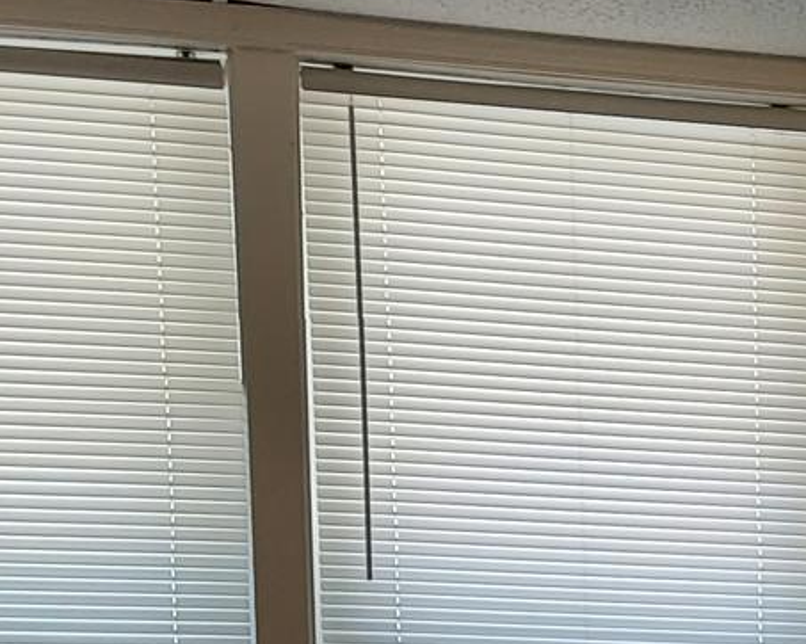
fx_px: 2527
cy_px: 1082
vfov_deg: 13.3
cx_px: 1153
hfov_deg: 16.7
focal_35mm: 106
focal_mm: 5.23
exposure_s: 1/50
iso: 200
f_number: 1.8
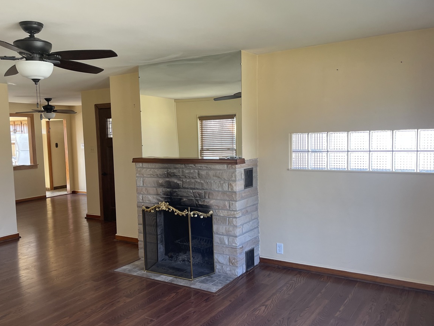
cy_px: 169
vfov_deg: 45.4
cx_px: 196
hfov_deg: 58.2
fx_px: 389
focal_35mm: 31
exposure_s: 1/121
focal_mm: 5.1
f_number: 1.6
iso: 125
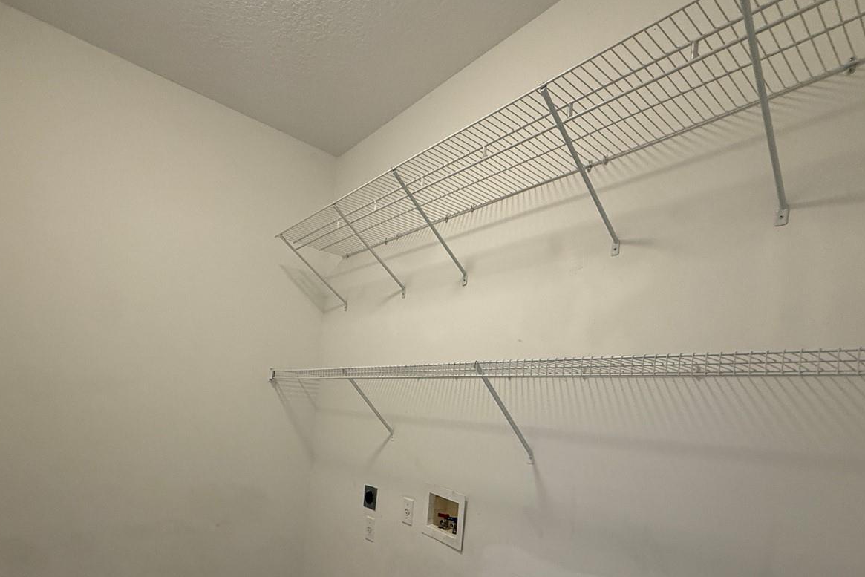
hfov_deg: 84.0
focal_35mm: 20
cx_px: 428
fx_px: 481
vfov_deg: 59.3
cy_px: 419
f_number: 2.2
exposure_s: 1/120
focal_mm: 2.22
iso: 320
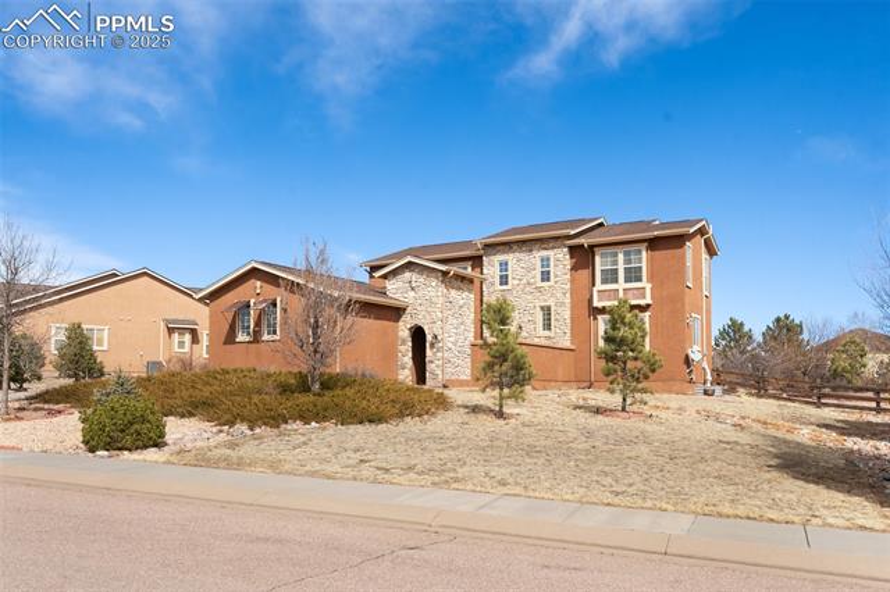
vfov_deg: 46.4
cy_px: 296
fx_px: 692
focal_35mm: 28
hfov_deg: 65.5
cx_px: 445
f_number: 8
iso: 250
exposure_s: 1/350
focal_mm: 28
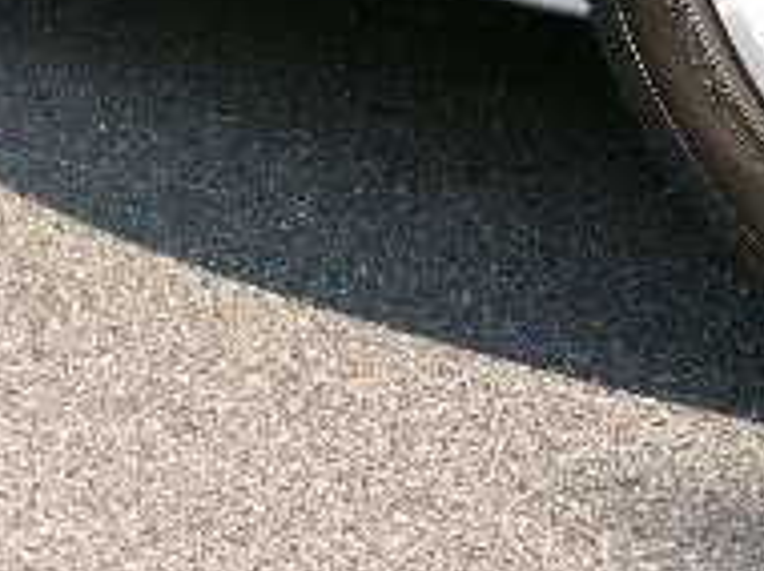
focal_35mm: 216
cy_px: -193
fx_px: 4761
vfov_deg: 6.8
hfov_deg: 9.2
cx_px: 607
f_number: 5.2
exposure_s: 1/200
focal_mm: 11.5
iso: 100
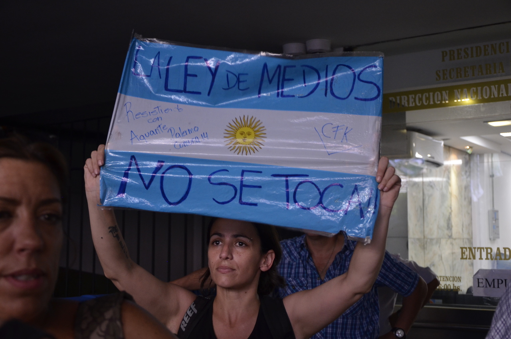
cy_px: 170
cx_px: 256
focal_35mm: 52
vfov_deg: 25.6
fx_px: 744
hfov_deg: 37.9
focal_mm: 35
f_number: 4.5
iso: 800
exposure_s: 1/80
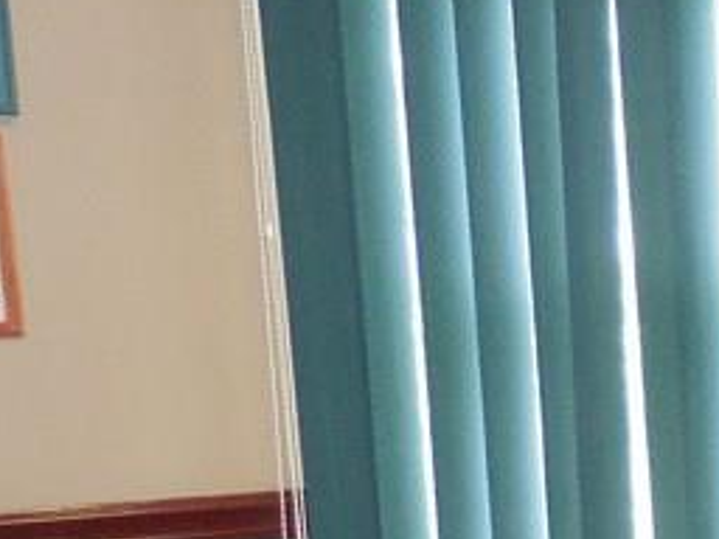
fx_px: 2077
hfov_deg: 17.0
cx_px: 1202
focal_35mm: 100
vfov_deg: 14.4
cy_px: 637
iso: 500
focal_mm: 4.5
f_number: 3.3
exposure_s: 1/25
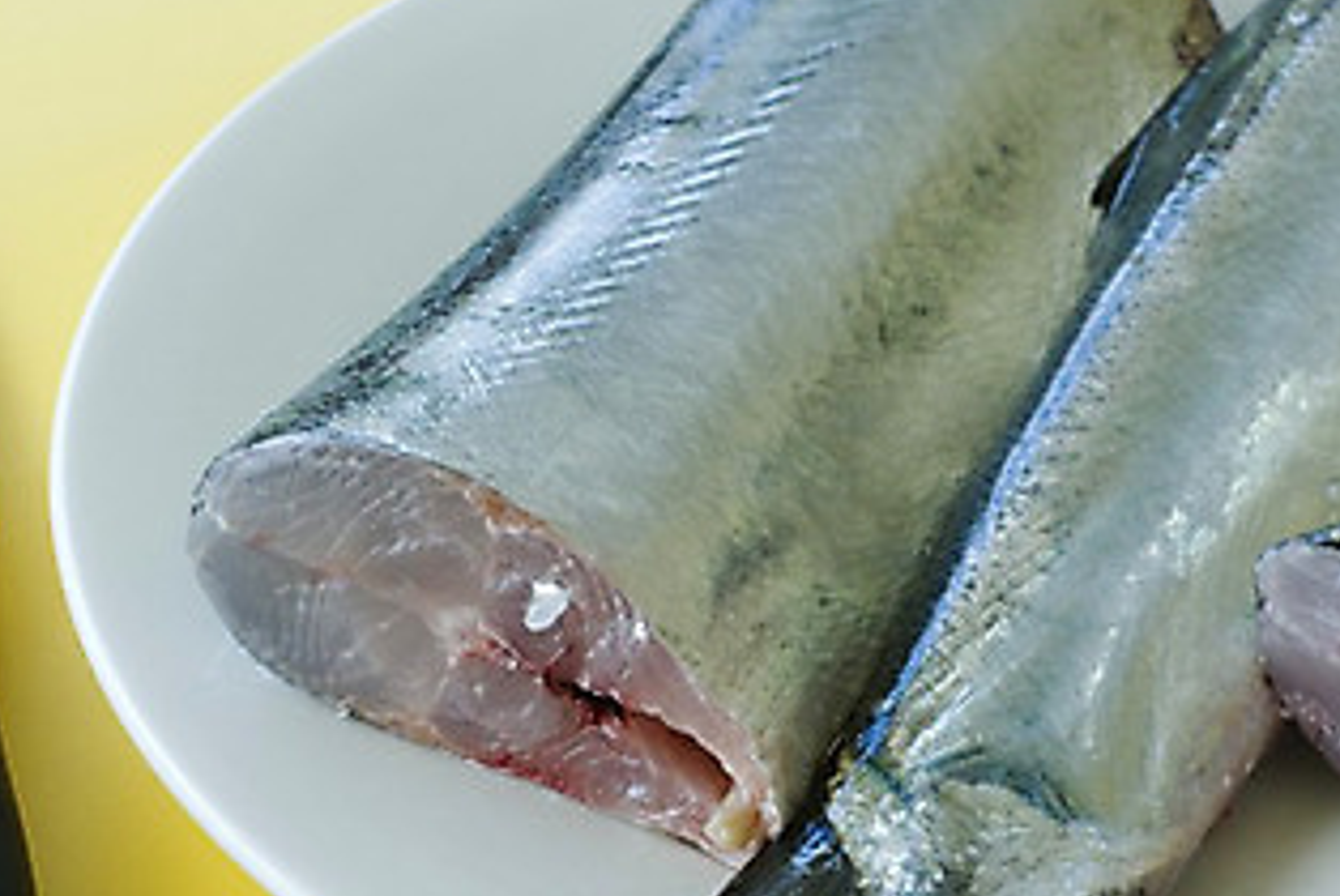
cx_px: 815
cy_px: 555
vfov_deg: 9.6
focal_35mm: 143
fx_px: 5328
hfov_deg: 14.3
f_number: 8
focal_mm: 50
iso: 100
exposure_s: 1/20
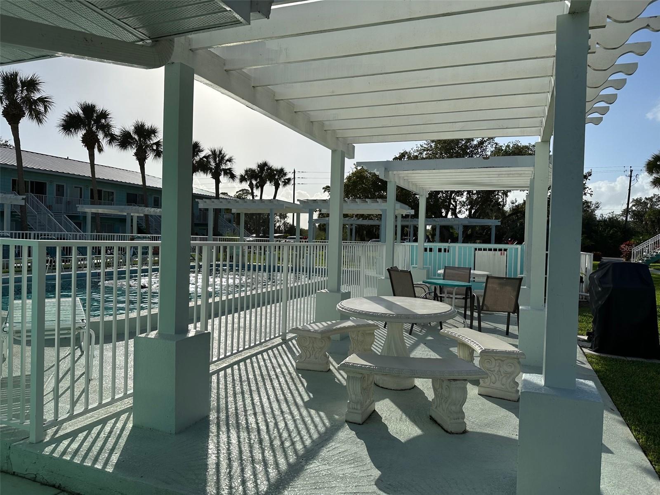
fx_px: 458
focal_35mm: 24
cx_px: 330
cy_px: 248
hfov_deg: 71.6
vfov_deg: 56.8
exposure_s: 1/10753
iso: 80
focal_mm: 6.86
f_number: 1.78
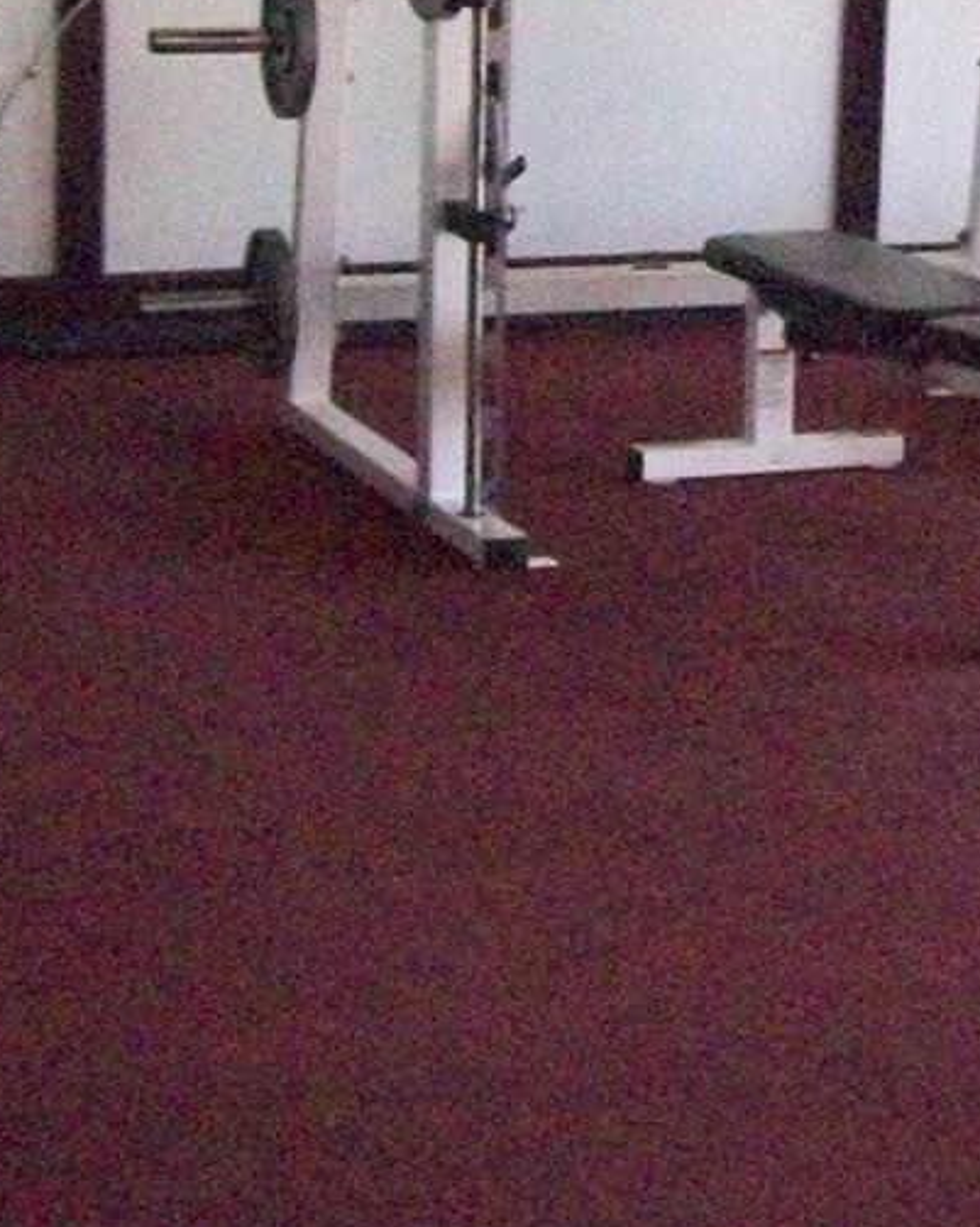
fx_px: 4064
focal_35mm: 112
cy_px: 64
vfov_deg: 16.9
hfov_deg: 13.6
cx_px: 863
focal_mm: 6
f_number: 2.7
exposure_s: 1/128
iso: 800
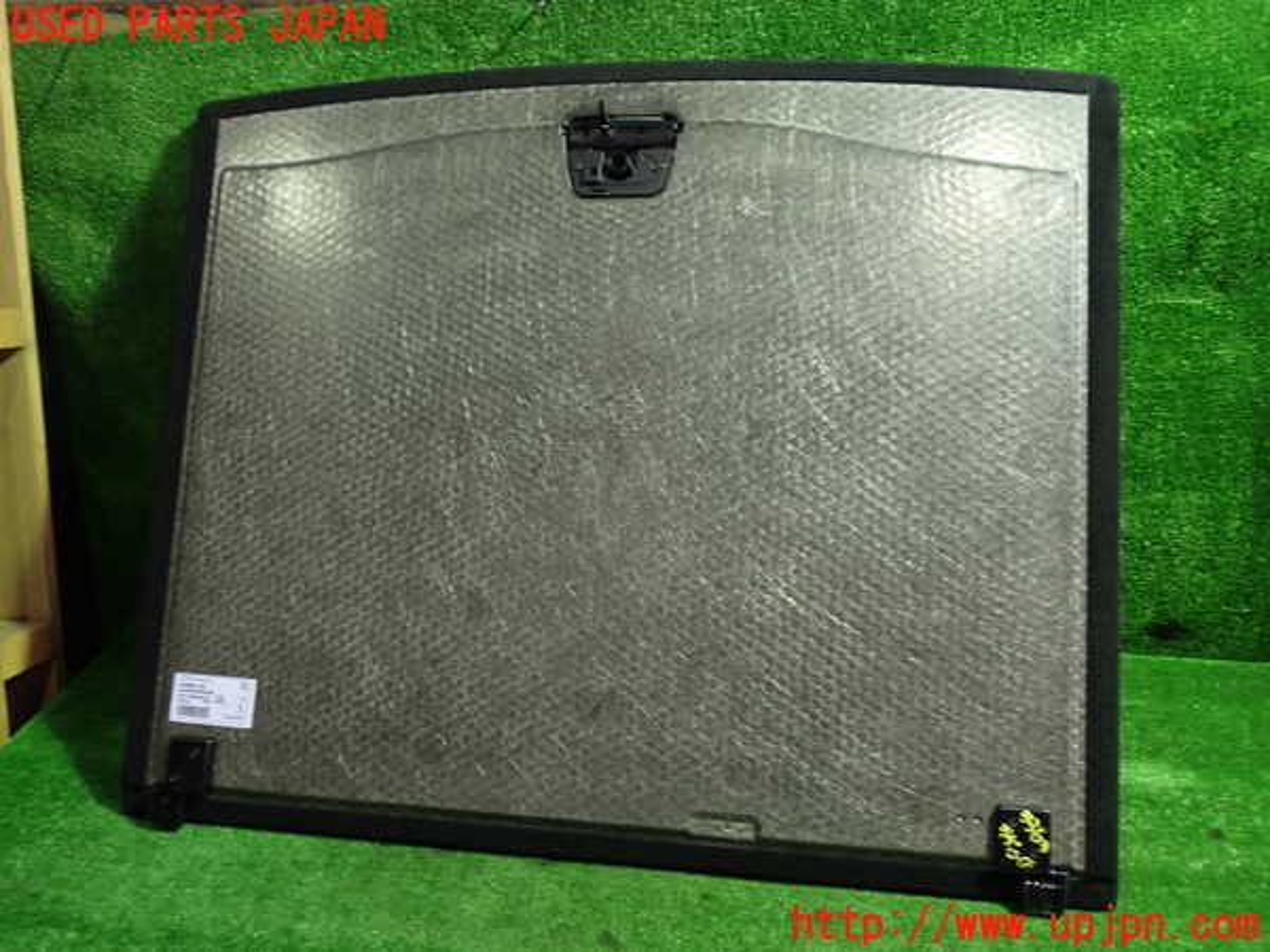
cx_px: 635
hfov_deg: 60.0
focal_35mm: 30
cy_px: 476
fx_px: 1101
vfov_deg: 46.8
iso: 320
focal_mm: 5.4
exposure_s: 1/30
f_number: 2.3
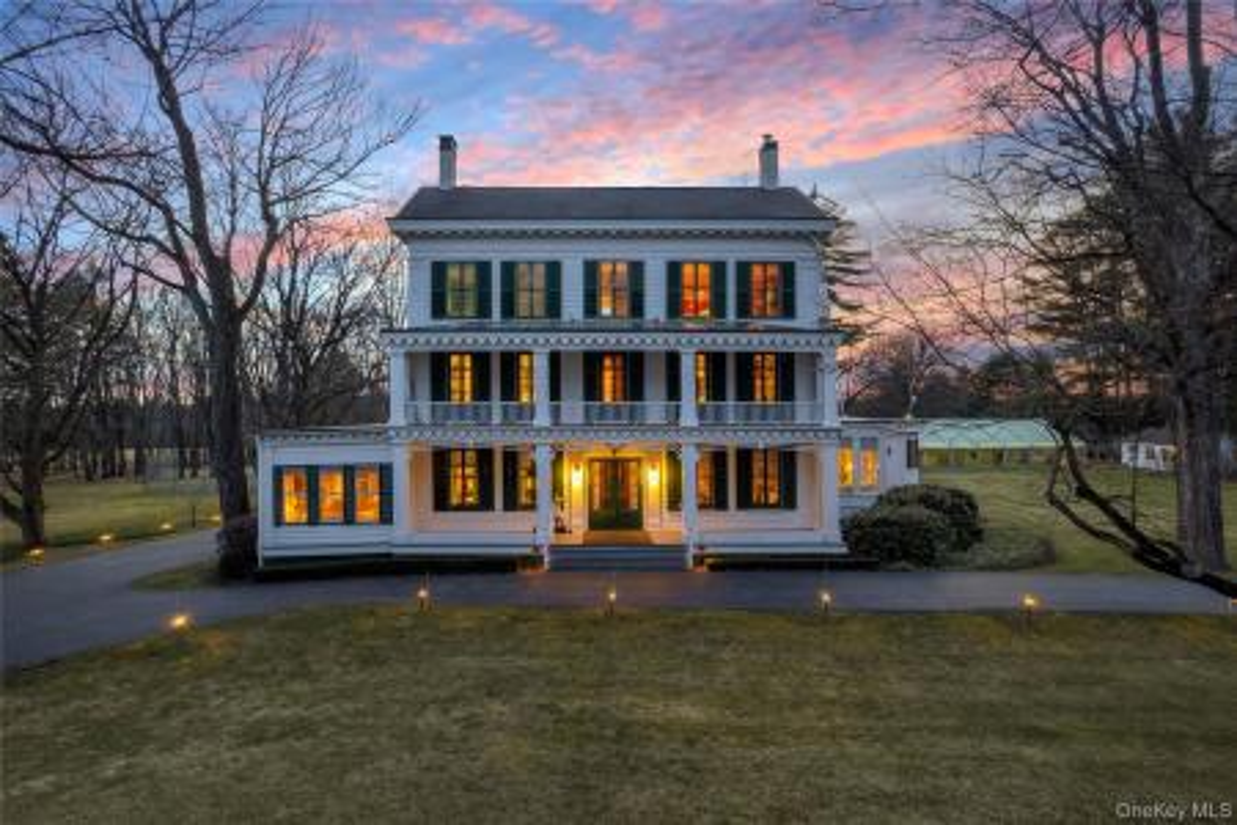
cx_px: 618
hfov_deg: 78.6
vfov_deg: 57.2
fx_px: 756
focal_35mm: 22
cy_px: 412
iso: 100
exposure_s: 1/20
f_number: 2.8
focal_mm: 8.38
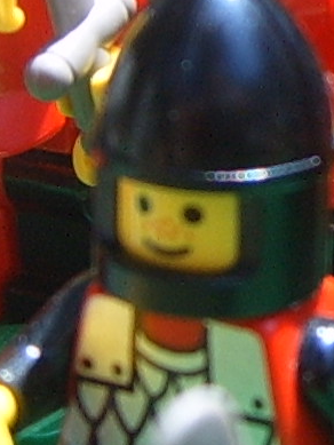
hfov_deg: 6.8
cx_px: 468
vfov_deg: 9.1
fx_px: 2777
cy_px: 34
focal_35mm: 216
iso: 63
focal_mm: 6.2
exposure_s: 1/350
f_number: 2.9
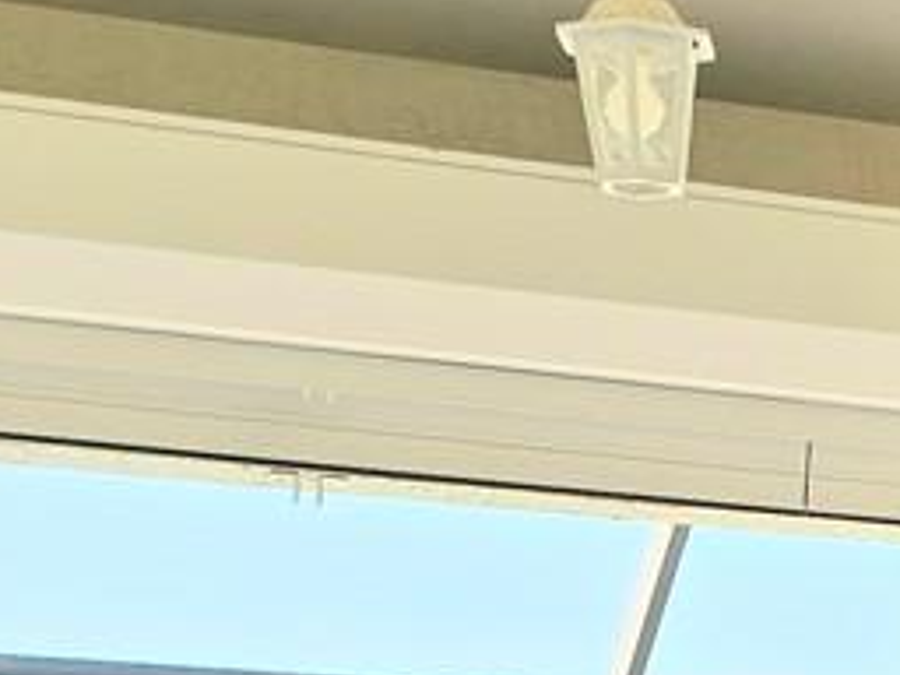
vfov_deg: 9.4
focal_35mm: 144
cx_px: 1536
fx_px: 3744
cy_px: 1477
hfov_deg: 12.7
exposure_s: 1/180
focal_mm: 6.3
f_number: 1.7
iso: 16
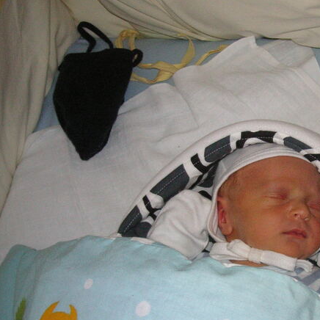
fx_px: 628
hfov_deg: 27.9
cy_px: 198
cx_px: 269
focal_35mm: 60
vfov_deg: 28.5
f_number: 2.8
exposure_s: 1/45
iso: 160
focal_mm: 6.1
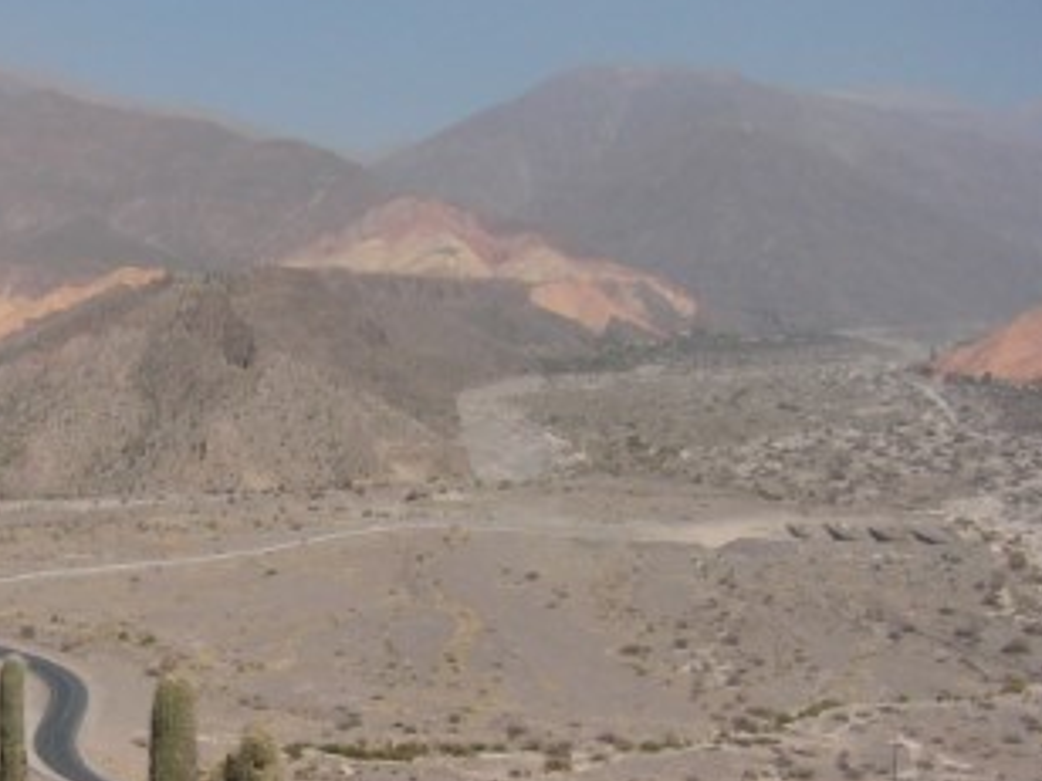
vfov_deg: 21.5
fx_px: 2047
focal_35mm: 68
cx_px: 76
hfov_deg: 27.4
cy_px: 529
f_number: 8
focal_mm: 5.8
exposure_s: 1/1300
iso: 200
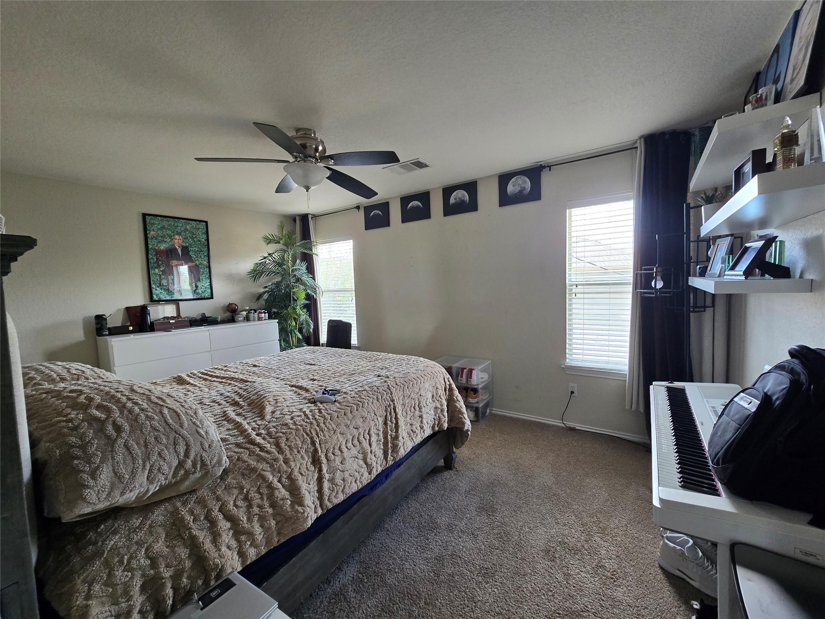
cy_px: 310
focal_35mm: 13
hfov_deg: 106.2
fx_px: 310
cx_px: 412
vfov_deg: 89.9
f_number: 2.2
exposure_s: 1/60
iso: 160
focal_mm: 2.2
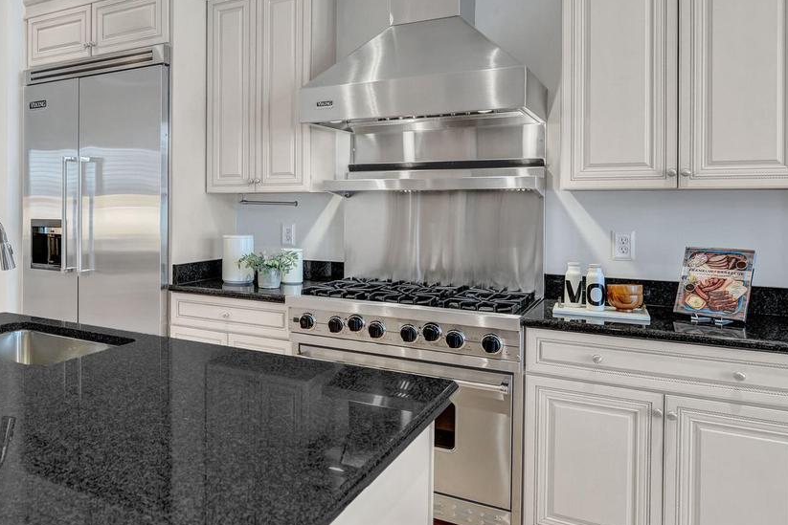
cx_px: 187
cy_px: 194
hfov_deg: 61.4
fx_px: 613
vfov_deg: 46.0
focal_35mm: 28
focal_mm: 16
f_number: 5.6
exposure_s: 1/125
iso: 1250
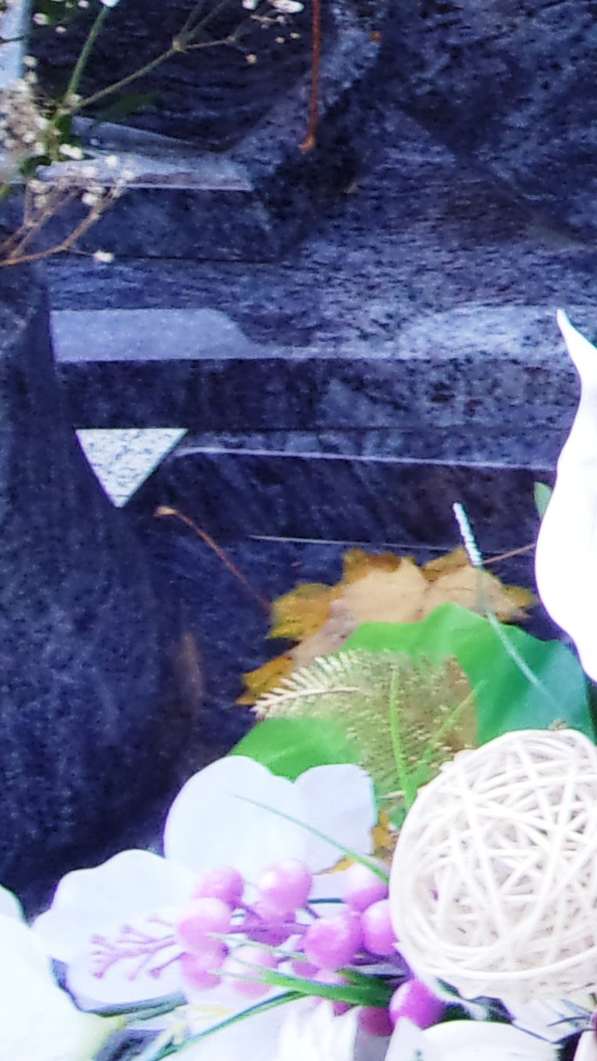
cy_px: -166
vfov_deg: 19.7
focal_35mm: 103
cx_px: 1507
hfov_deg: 10.0
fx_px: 2898
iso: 128
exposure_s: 1/34
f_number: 3.9
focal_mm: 5.1
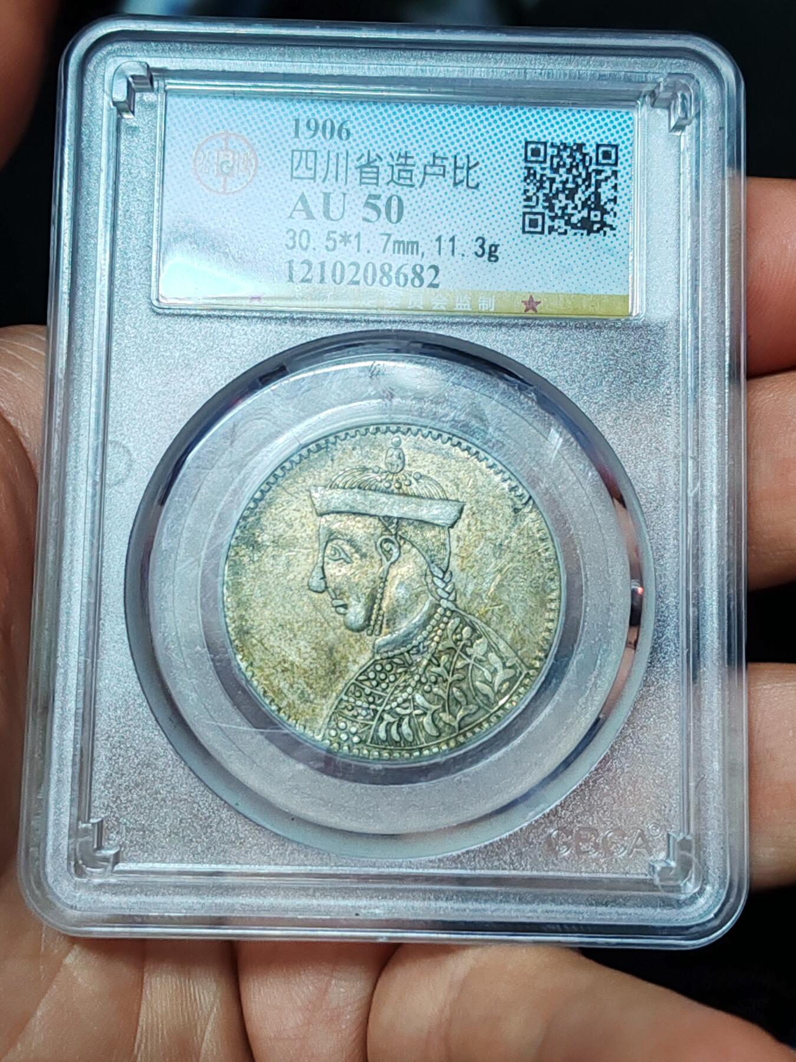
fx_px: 1656
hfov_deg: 27.0
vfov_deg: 35.5
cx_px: 398
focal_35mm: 54
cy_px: 531
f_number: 1.9
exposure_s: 1/50
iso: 1000
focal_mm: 6.12
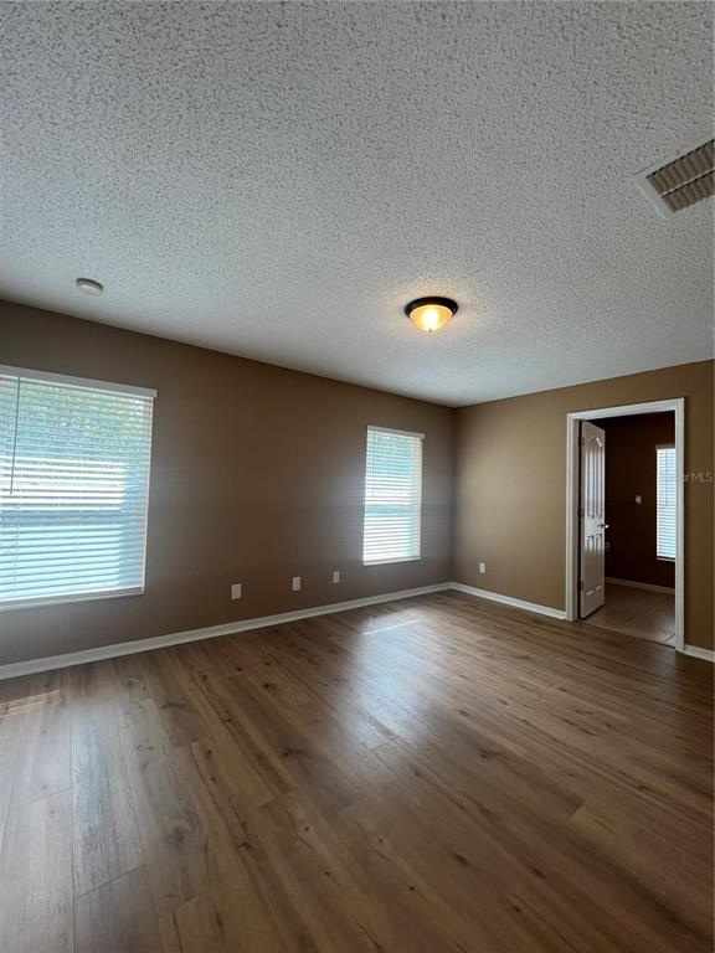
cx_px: 358
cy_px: 476
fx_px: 358
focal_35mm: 13
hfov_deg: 89.9
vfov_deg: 106.2
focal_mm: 1.57
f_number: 1.8
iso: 80
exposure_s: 1/120
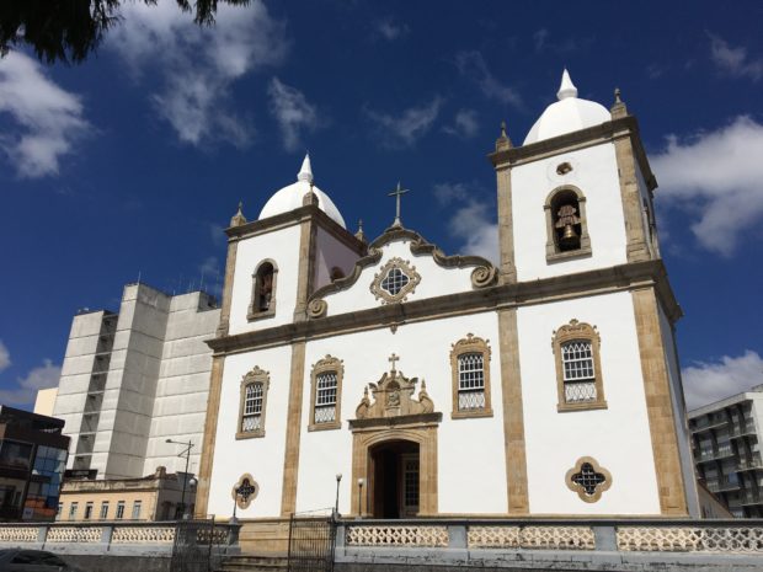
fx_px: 639
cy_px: 286
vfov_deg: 48.2
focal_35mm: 29
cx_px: 382
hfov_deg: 61.7
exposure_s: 1/5917
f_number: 2.2
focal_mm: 4.15
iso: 25
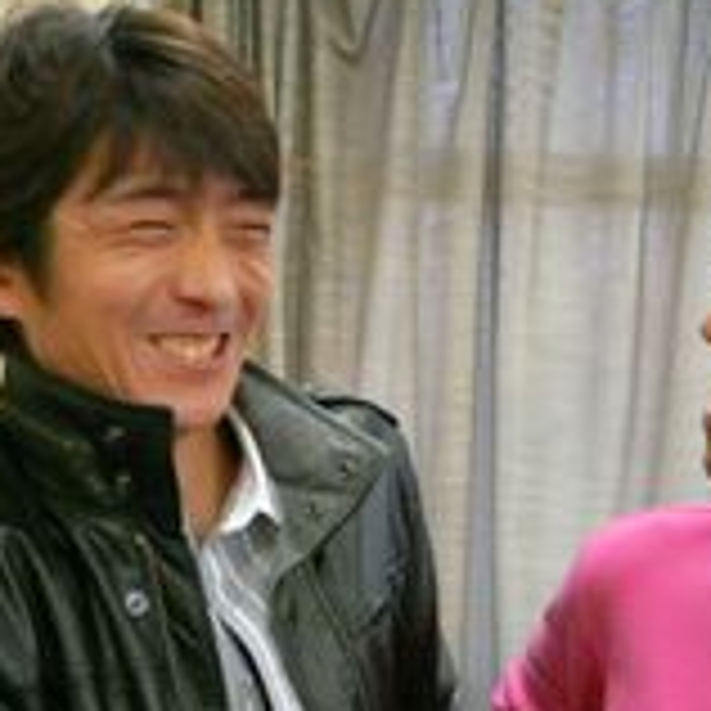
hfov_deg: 29.1
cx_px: 531
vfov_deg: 29.5
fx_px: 1348
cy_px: 418
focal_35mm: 58
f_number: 2.8
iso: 400
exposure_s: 1/50
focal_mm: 4.6
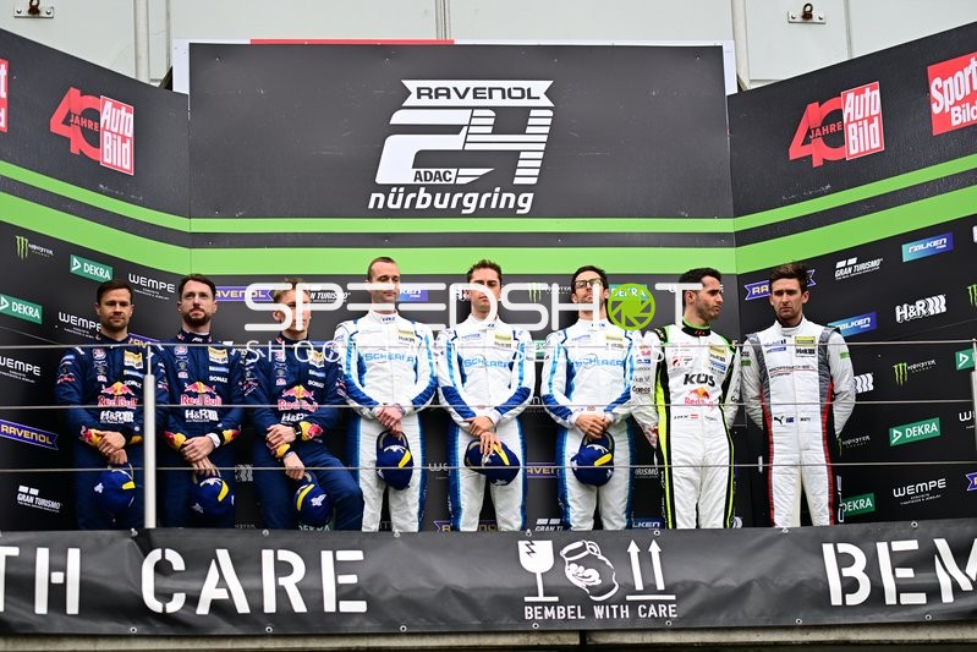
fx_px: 3257
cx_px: 488
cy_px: 326
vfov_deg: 11.4
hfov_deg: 17.1
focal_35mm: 120
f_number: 2.8
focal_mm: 120
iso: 200
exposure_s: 1/500
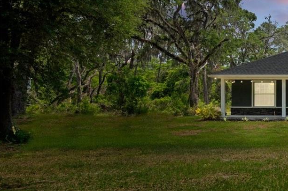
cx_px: 374
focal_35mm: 47
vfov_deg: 28.6
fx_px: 376
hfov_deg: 31.9
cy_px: 103
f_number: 8
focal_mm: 18
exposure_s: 1/160
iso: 400
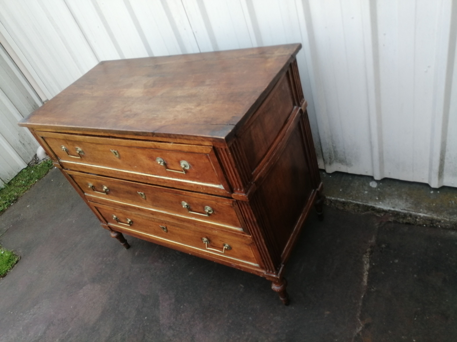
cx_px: 228
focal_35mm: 26
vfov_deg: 53.1
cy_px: 171
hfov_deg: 67.3
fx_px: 343
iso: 50
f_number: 1.8
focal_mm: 3.62
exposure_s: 1/161
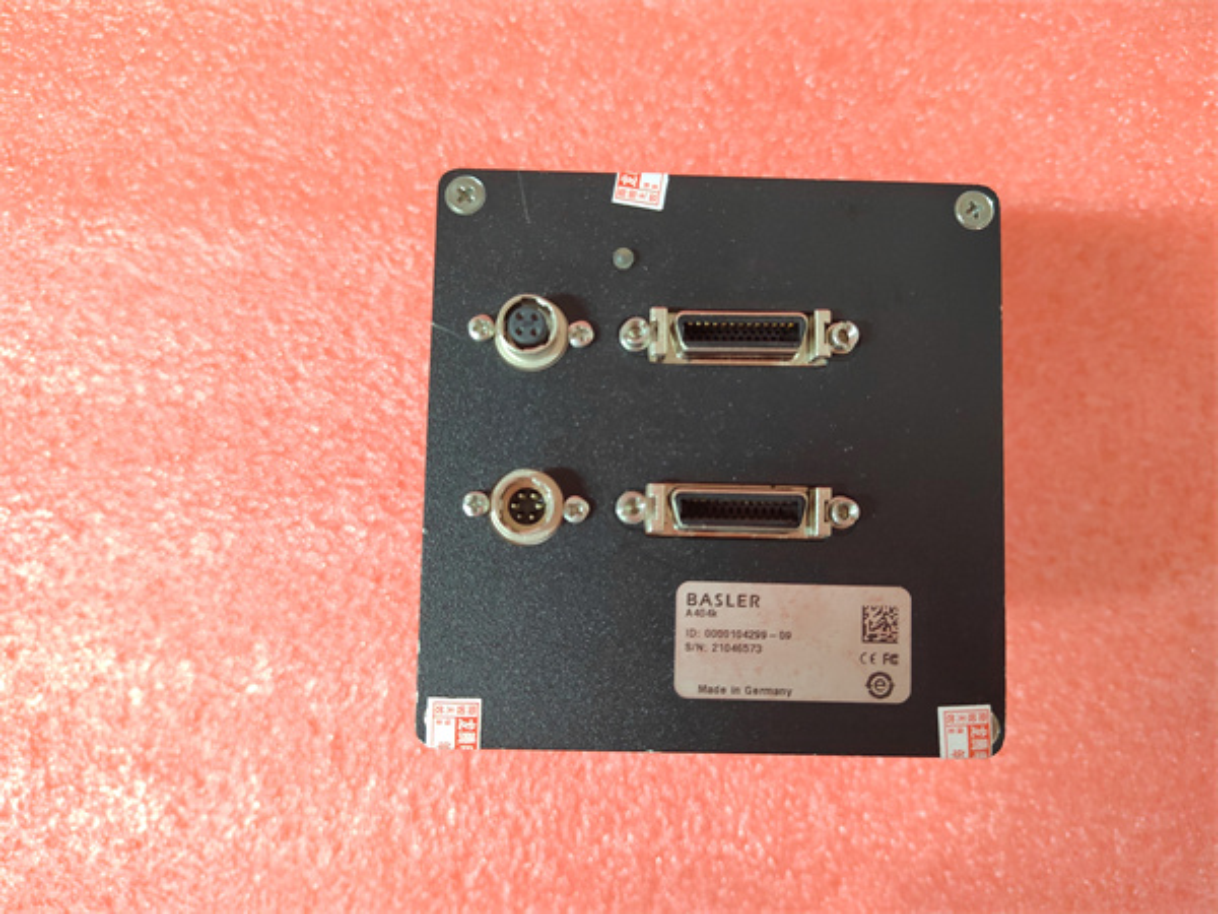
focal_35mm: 23
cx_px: 609
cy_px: 457
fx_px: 809
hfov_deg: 73.9
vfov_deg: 58.9
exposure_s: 1/33.3
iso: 2366
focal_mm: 5.52
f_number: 1.9
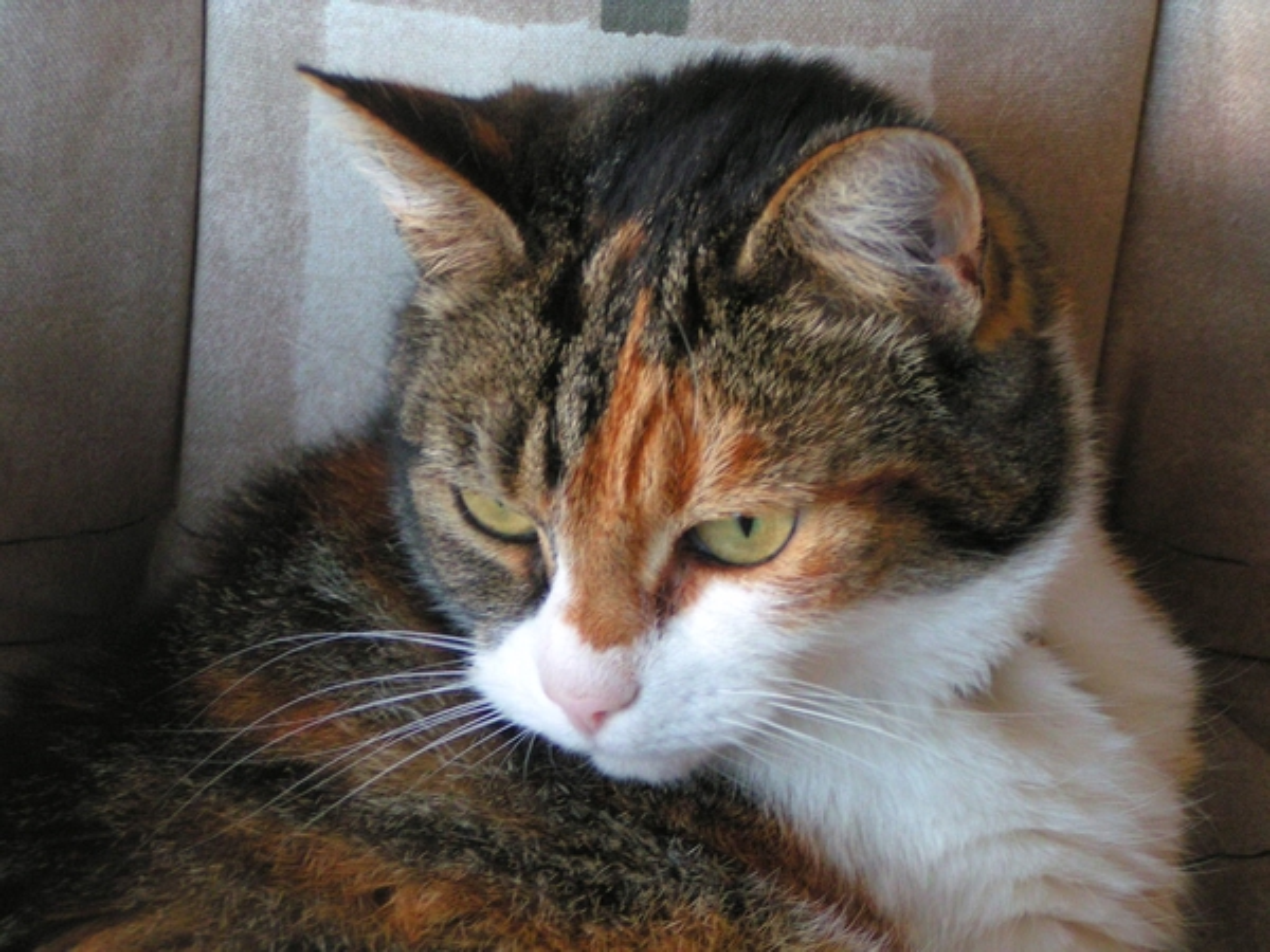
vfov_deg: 11.3
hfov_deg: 15.1
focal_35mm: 131
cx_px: 635
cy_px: 476
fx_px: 4806
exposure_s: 1/50
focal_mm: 20
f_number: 3.5
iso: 200
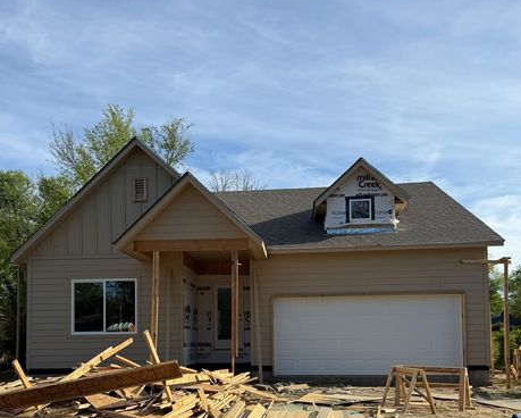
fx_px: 525
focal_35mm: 34
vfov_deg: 42.2
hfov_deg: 52.8
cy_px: 311
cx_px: 247
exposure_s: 1/3584
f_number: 1.78
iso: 80
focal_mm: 6.76
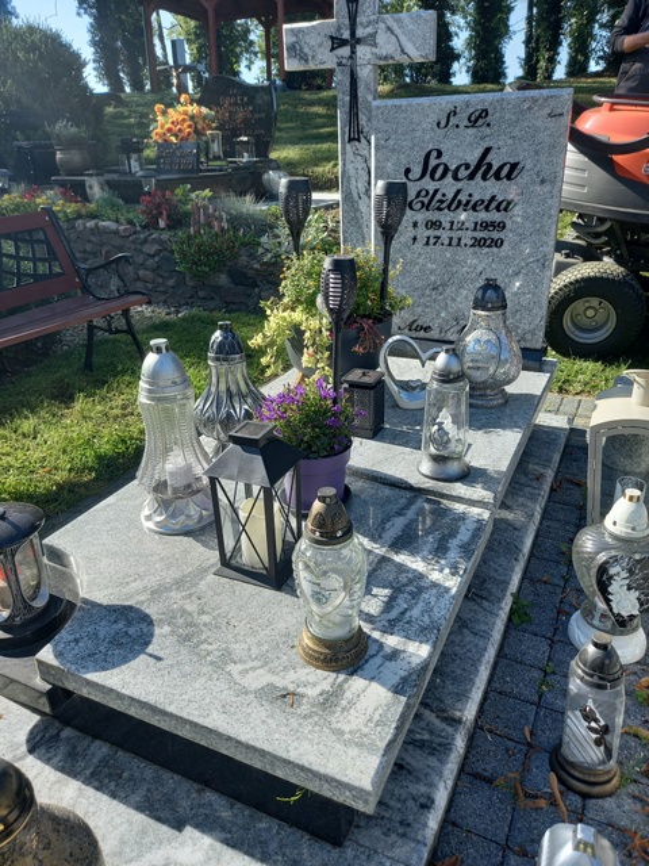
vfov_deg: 69.4
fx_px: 625
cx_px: 324
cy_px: 433
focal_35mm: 25
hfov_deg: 54.9
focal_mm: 4.6
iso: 25
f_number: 2
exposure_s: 1/302
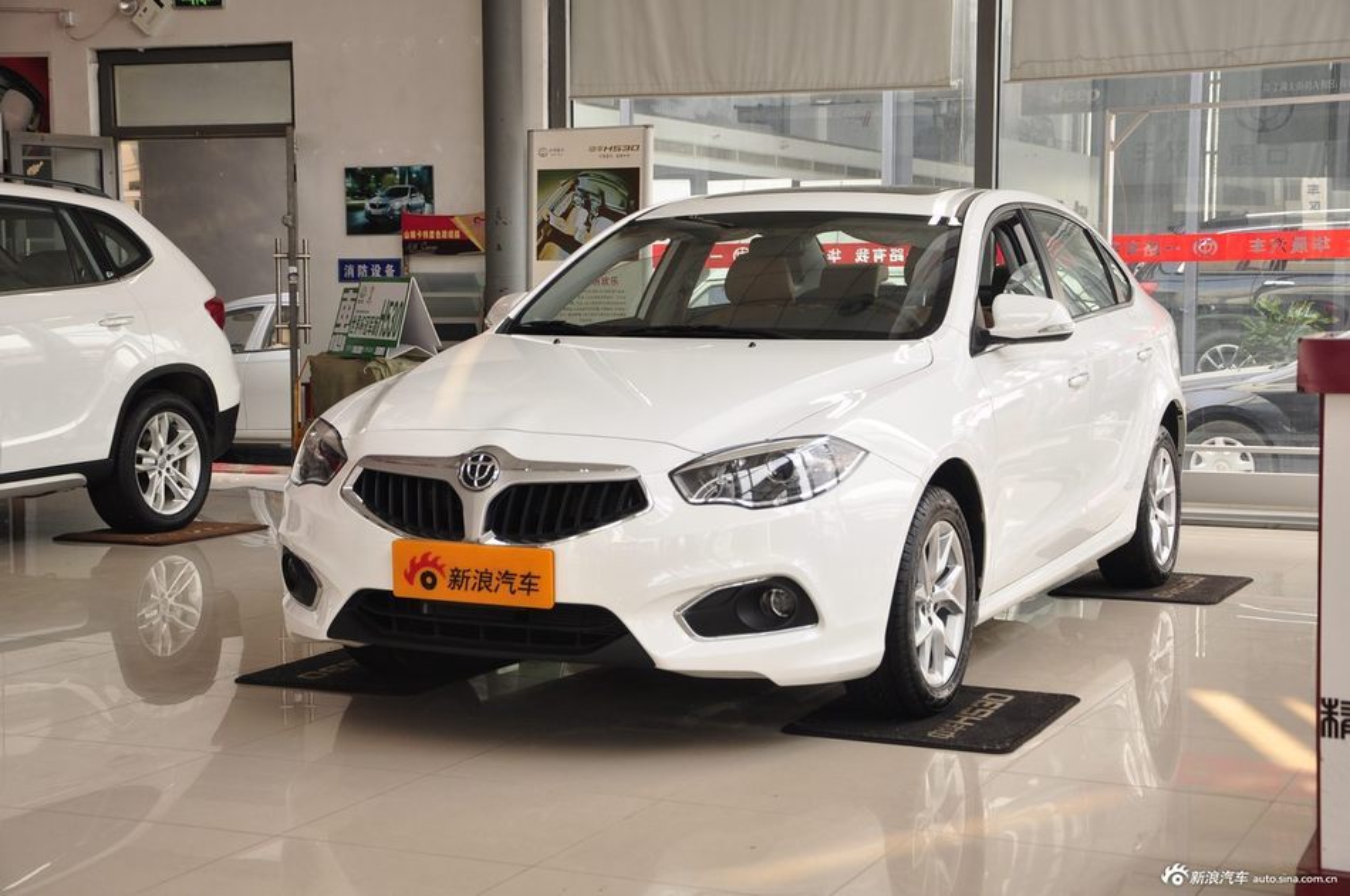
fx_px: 2247
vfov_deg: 22.6
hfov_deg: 33.4
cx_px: 675
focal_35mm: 60
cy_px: 448
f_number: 4.5
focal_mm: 40
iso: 200
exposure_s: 1/80
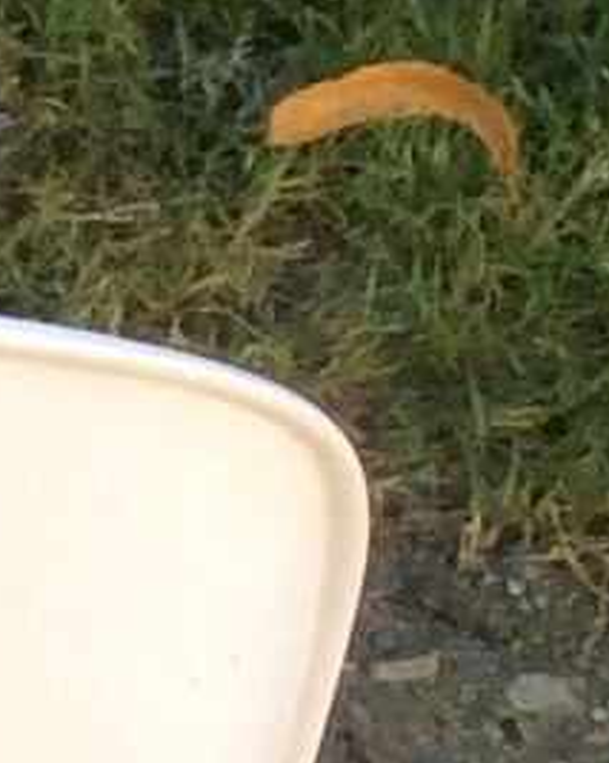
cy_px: 1569
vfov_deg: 6.2
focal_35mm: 303
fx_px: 6838
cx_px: -2425
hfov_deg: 4.4
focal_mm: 3.3
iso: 32
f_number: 2.4
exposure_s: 1/165
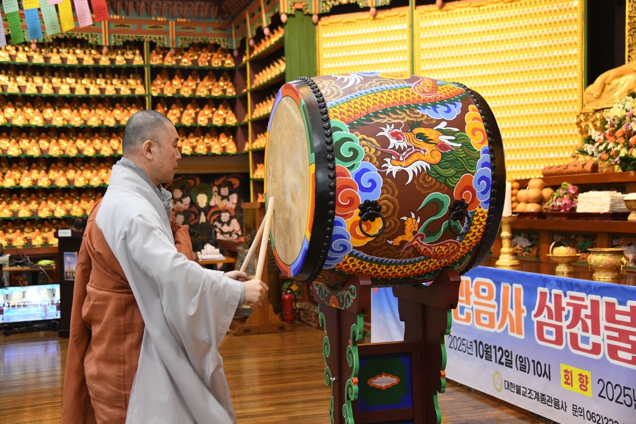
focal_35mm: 52
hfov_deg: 38.2
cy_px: 212
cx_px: 318
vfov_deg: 26.0
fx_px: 918
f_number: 4.5
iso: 3200
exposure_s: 1/100
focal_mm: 52
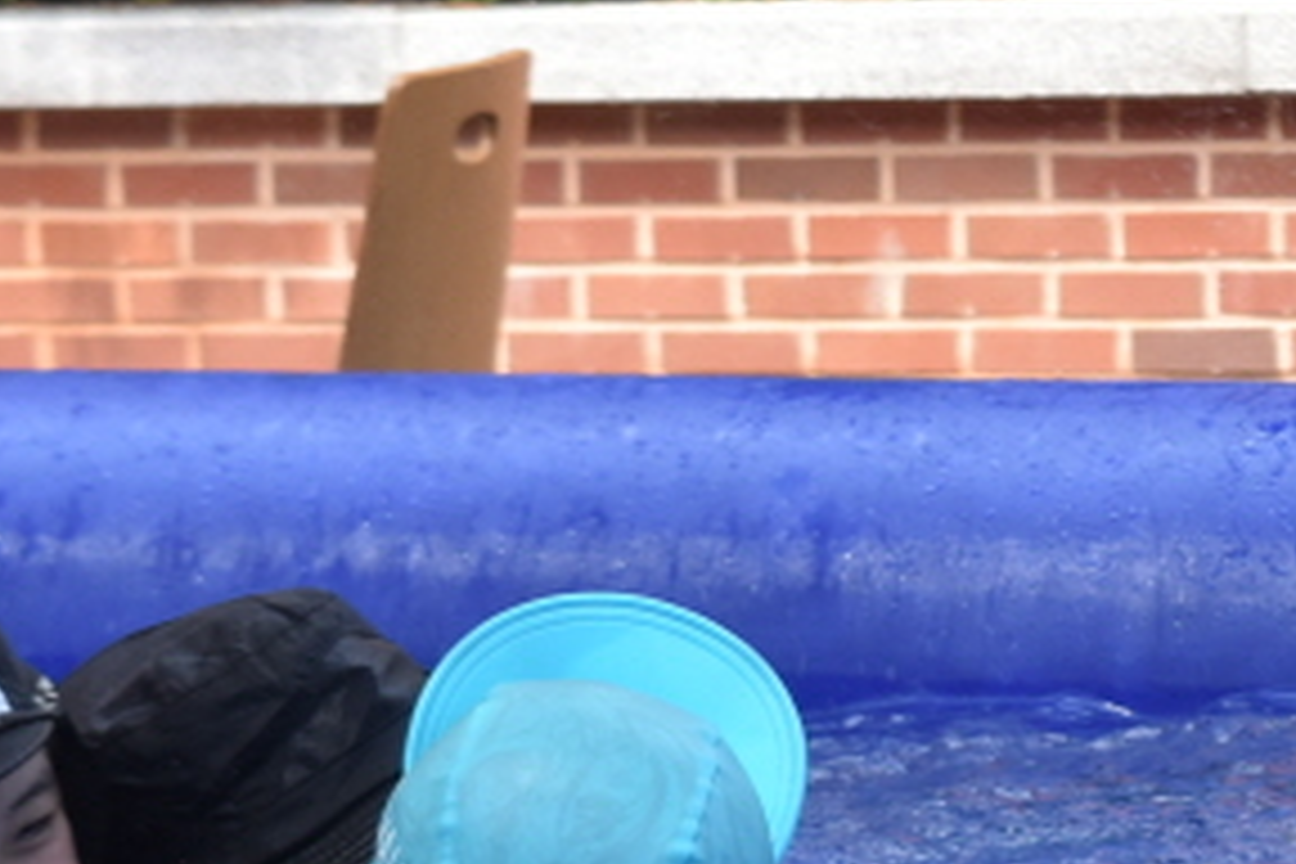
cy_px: 828
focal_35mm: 271
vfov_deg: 5.1
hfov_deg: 7.4
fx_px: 9755
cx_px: 2052
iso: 400
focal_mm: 52
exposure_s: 1/200
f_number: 7.1
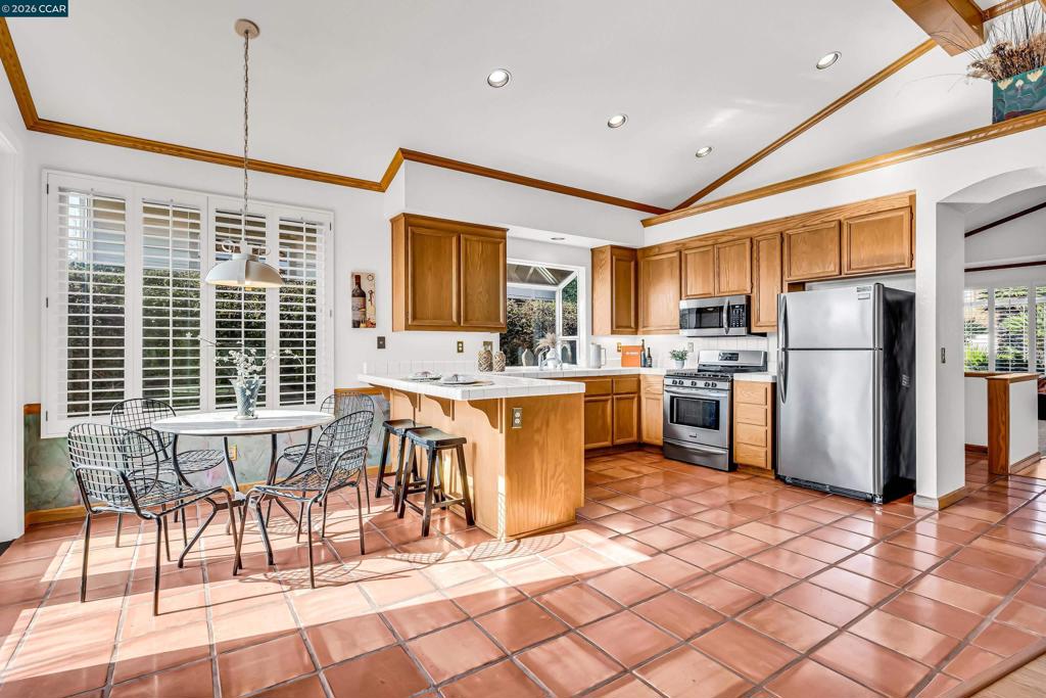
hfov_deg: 96.7
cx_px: 523
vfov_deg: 73.8
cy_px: 349
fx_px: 465
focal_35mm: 16
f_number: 8
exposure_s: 1/60
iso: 100
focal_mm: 16
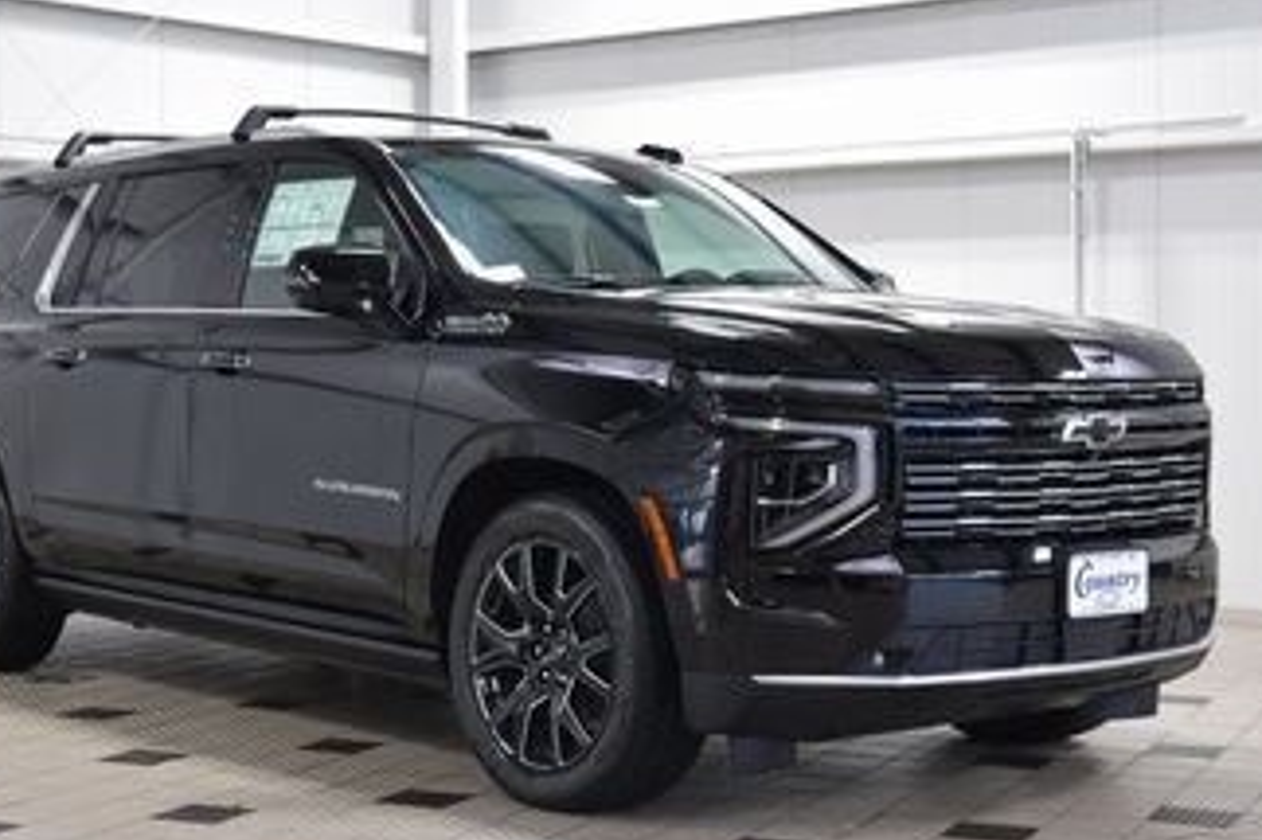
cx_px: 539
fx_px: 2347
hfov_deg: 30.1
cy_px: 412
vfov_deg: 20.3
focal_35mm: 67
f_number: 5
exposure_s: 1/60
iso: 1600
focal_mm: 36
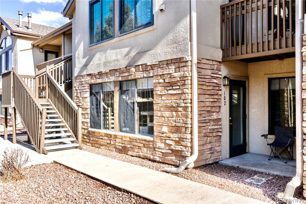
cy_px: 102
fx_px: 255
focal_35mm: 30
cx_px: 153
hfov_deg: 61.9
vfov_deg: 43.6
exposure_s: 1/50
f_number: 11
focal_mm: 30
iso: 50
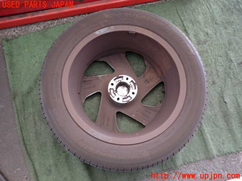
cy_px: 90
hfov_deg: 69.4
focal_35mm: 25
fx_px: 175
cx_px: 121
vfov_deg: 54.9
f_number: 2
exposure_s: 1/30
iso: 320
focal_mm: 4.5
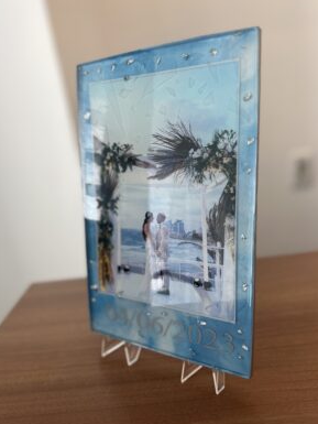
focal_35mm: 27
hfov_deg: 51.4
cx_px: 161
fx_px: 331
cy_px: 211
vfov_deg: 65.3
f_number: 1.5
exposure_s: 1/169
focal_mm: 5.7
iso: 40
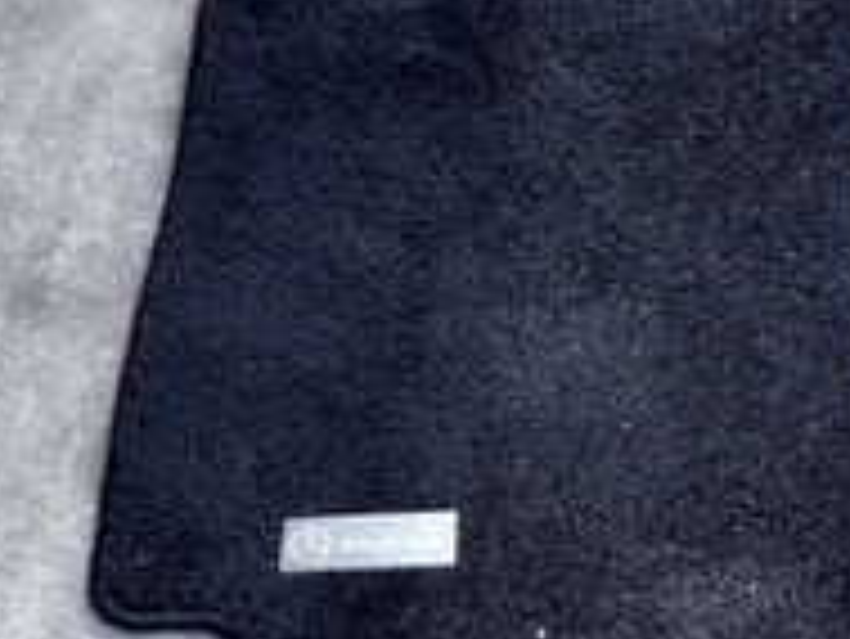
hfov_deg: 19.7
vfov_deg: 15.4
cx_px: 958
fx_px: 2334
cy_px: 576
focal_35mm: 95
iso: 100
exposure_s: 1/200
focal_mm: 5.4
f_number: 2.3
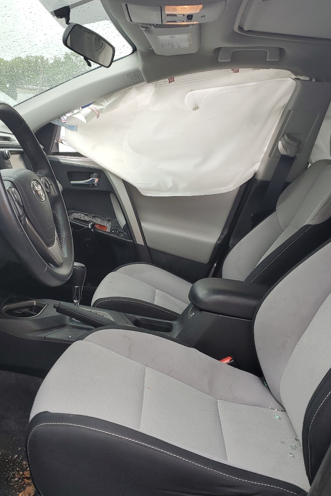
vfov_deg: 51.9
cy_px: 244
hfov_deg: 35.8
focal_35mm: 37
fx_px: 510
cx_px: 128
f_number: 1.5
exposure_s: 1/263
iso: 50
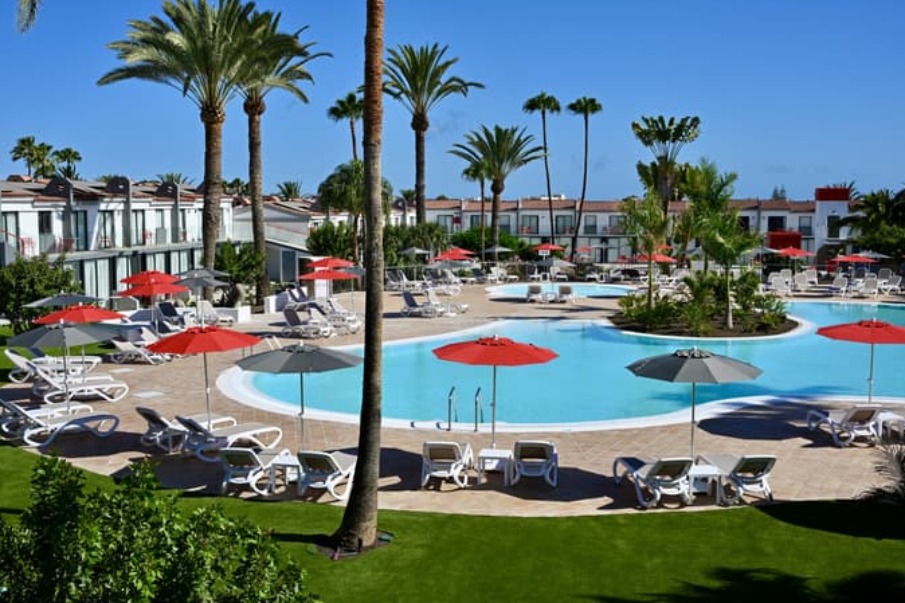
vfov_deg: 31.9
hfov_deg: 46.4
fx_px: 1056
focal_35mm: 42
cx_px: 443
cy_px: 299
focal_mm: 41
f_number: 11
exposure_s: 1/250
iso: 100
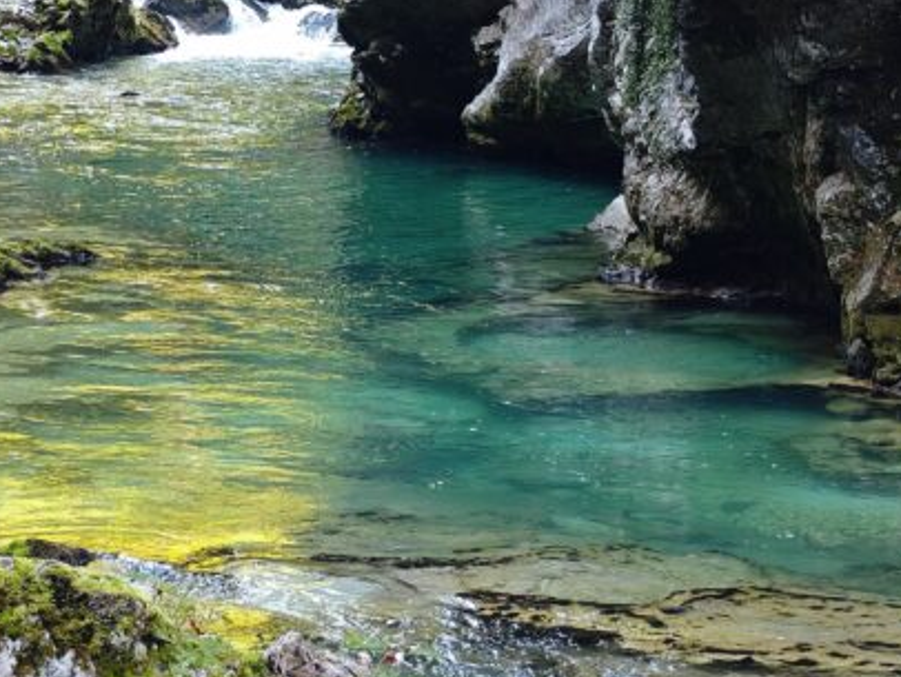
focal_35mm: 116
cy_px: 202
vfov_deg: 12.8
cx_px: -62
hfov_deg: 16.5
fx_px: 3021
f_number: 2
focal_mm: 8.72
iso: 227
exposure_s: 1/100
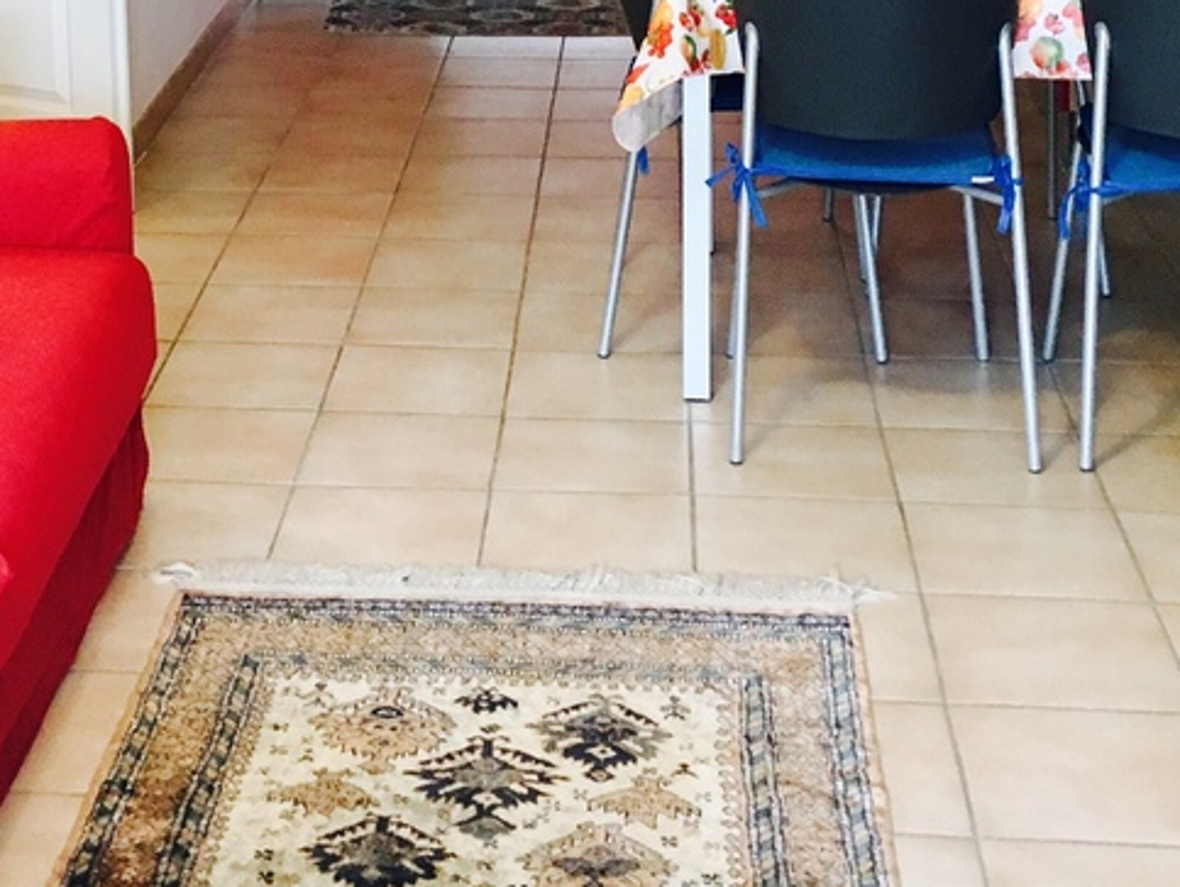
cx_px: 320
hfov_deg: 26.7
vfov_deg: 19.3
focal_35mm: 72
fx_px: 2456
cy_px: -176
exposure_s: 1/33
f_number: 2.2
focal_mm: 4.15
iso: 64
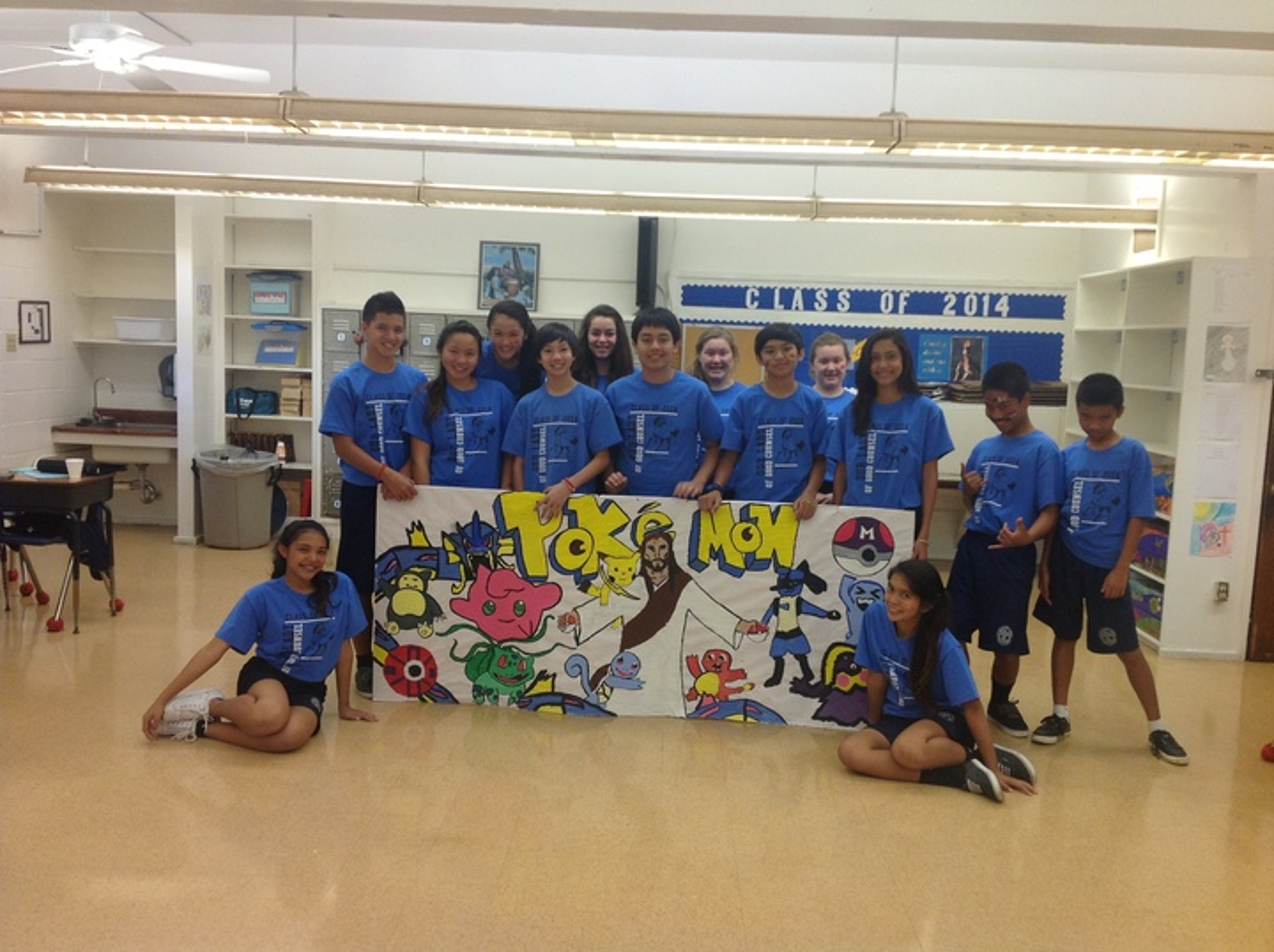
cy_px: 476
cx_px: 637
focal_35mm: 35
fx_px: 1286
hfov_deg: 52.7
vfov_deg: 40.6
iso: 64
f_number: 2.4
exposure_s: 1/40
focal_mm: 4.28
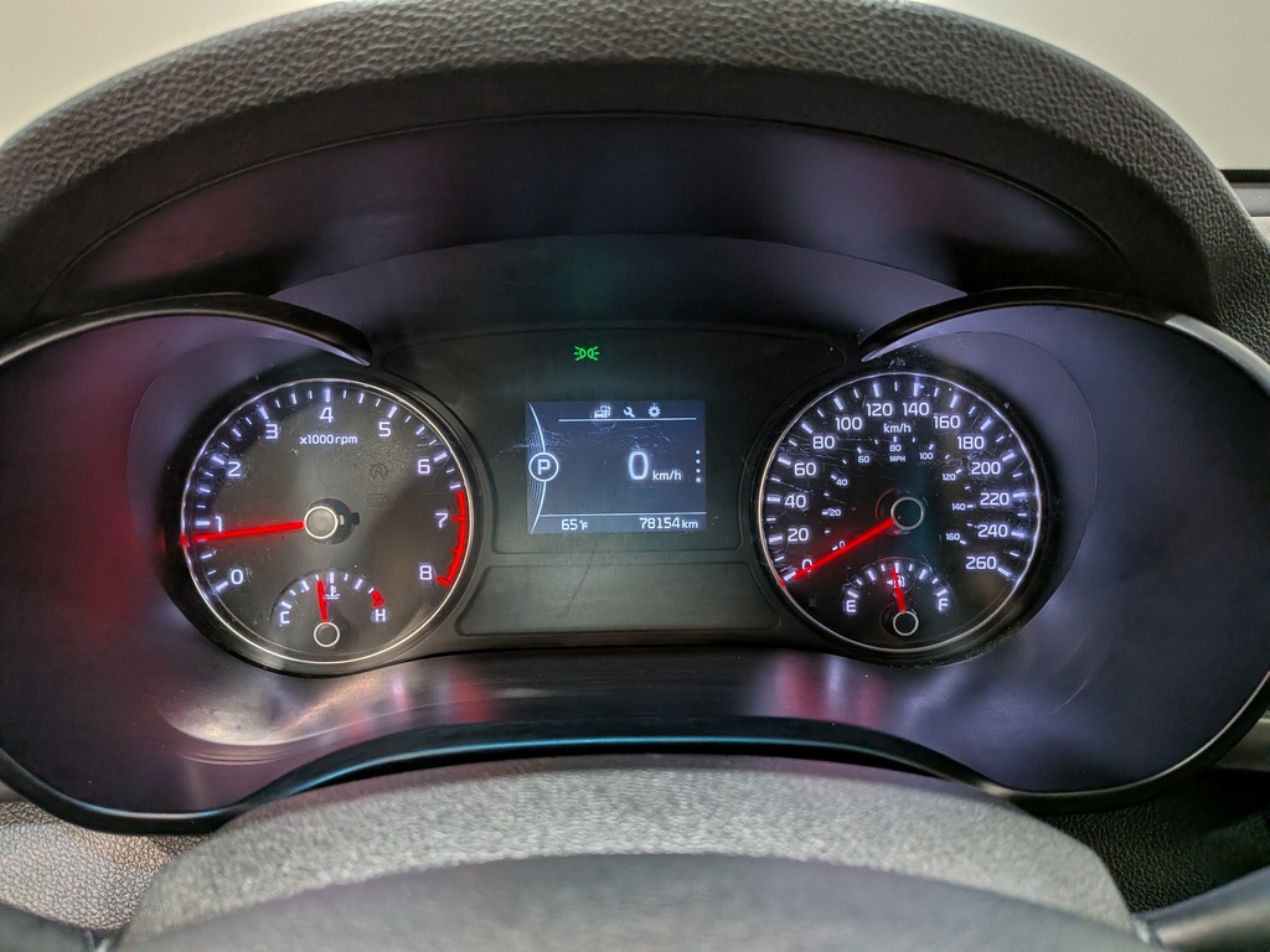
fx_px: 881
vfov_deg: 56.8
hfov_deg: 71.6
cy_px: 476
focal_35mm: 24
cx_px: 635
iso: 34
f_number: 1.7
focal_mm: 4.53
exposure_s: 1/94.8
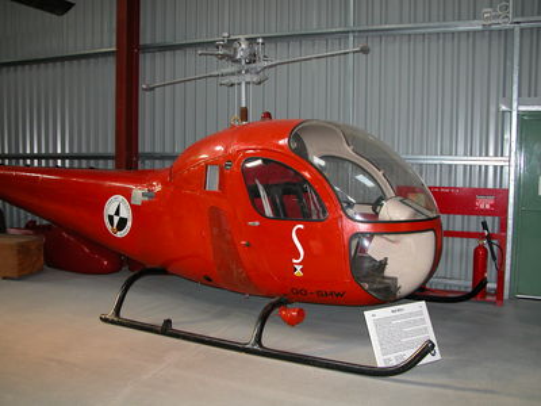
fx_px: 547
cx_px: 270
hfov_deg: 52.6
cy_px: 203
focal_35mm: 35
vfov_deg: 40.7
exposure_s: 1/60
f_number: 2.8
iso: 200
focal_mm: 8.9
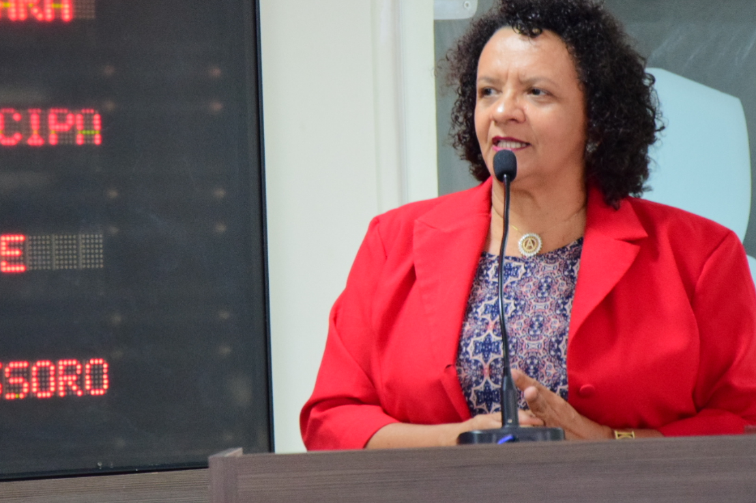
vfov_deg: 6.4
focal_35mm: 215
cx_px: 316
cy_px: 176
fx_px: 4513
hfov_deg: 9.6
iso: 2000
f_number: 5.6
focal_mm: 98
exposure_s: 1/60
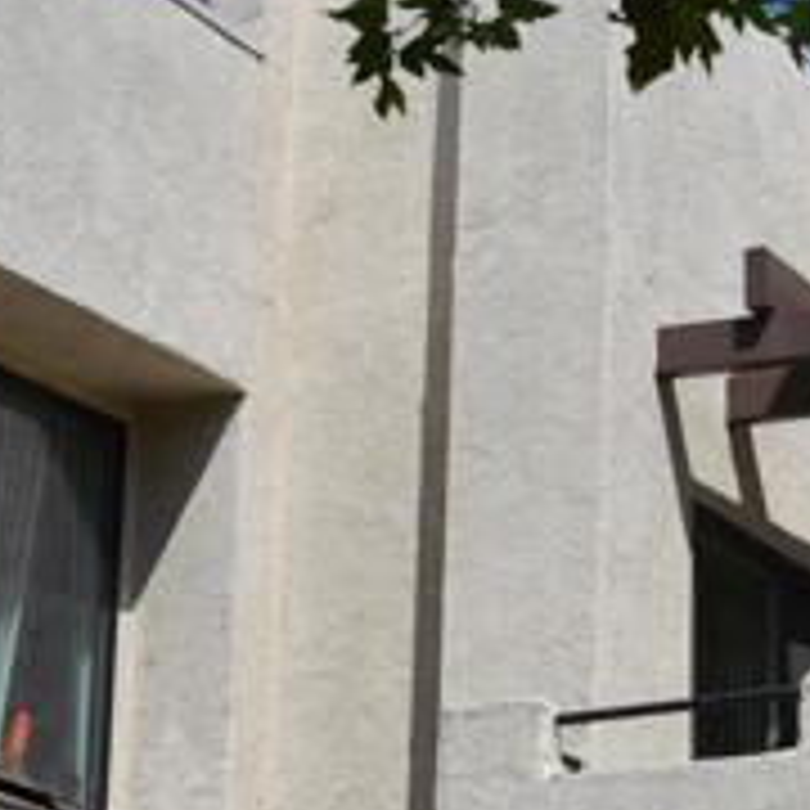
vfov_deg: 15.9
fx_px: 2886
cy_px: 547
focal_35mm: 109
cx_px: 1084
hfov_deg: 15.2
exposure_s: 1/400
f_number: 7.1
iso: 100
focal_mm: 24
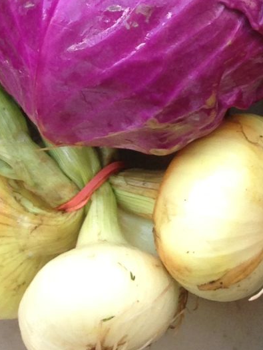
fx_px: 1328
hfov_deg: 10.4
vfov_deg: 14.1
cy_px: -182
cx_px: 519
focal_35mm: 131
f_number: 2.4
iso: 50
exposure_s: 1/120
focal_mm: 4.12
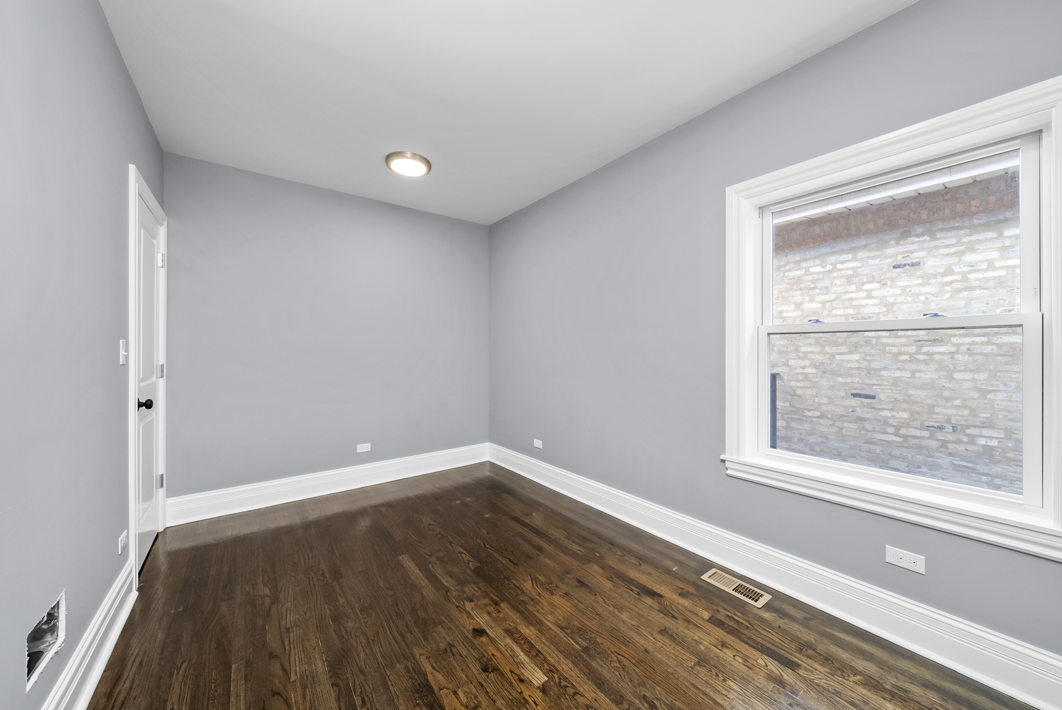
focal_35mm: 12
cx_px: 531
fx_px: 354
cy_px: 355
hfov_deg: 112.6
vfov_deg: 90.1
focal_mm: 12
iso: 640
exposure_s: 1/13
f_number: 9
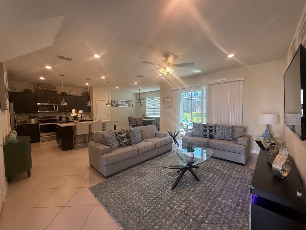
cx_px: 153
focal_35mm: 14
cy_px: 115
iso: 125
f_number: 2.2
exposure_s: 1/120
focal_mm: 2.22
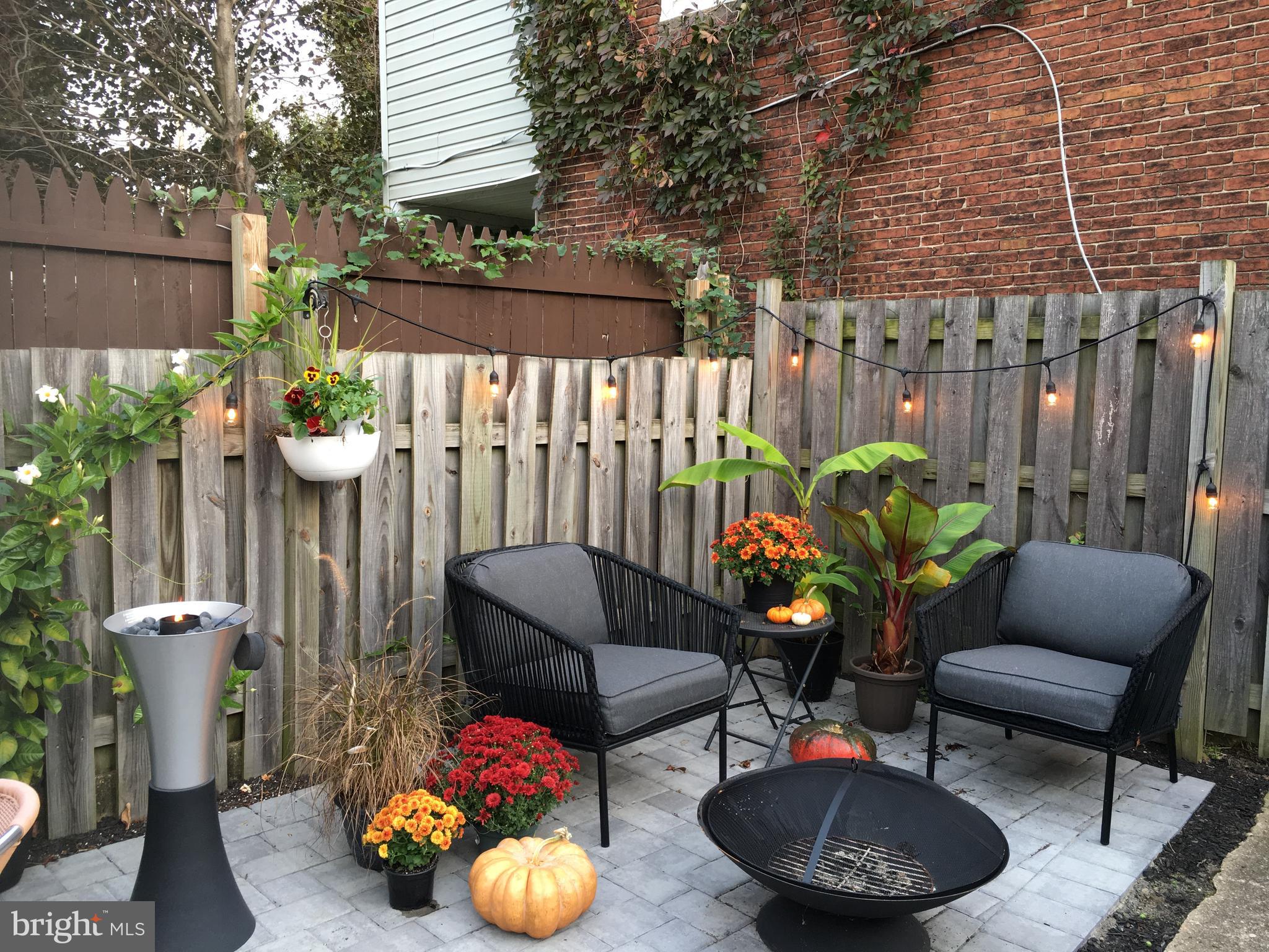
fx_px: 1063
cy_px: 476
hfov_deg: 61.7
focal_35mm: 29
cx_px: 634
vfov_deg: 48.2
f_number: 2.2
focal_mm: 4.15
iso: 40
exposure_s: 1/30
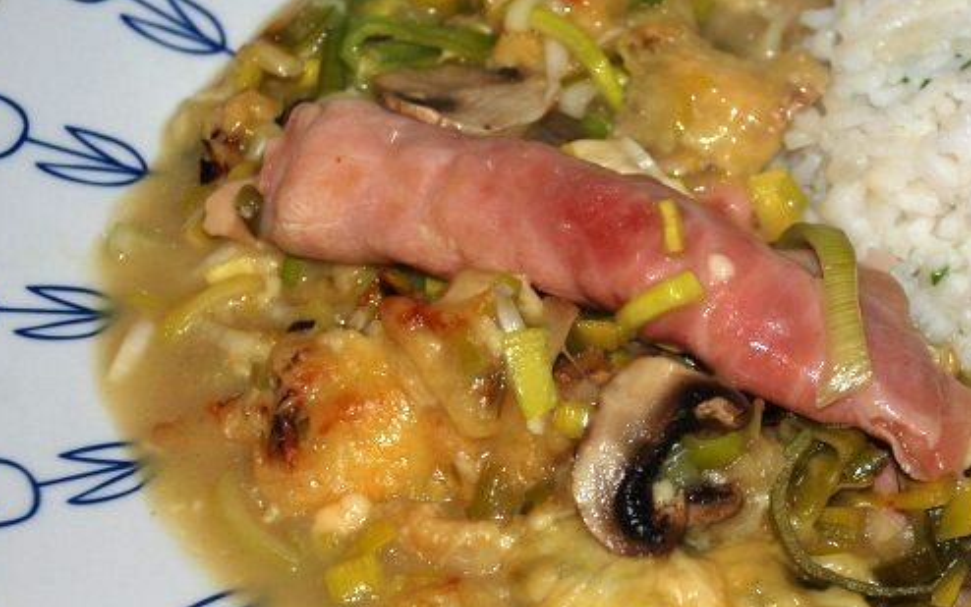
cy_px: 336
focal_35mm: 129
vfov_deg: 10.2
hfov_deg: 16.1
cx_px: 700
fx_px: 3414
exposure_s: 1/60
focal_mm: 52
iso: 160
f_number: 5
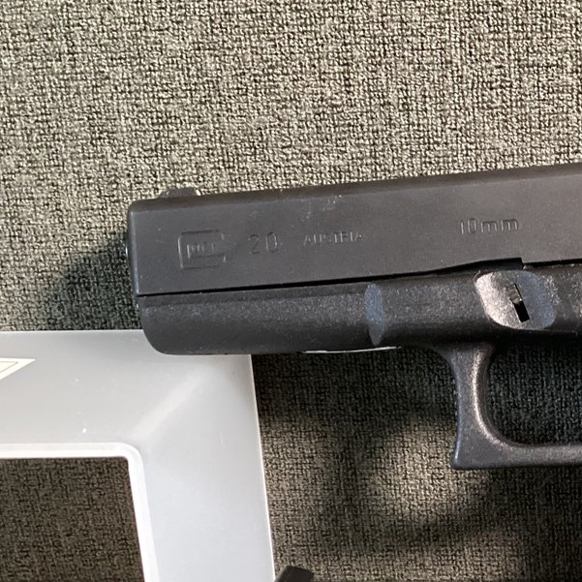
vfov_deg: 24.8
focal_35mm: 69
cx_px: 561
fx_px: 1313
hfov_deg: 24.1
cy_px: 427
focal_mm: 3.3
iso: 400
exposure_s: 1/30
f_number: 2.4
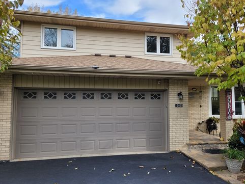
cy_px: 94
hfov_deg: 65.3
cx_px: 127
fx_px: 191
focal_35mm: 27
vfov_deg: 51.4
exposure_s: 1/671
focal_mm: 5.4
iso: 40
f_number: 1.8
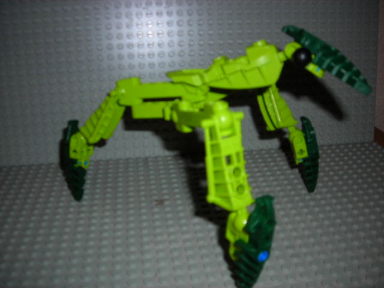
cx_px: 192
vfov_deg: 37.7
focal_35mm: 38
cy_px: 144
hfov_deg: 49.0
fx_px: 422
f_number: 3.2
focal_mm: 6.3
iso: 50
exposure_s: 1/60.1
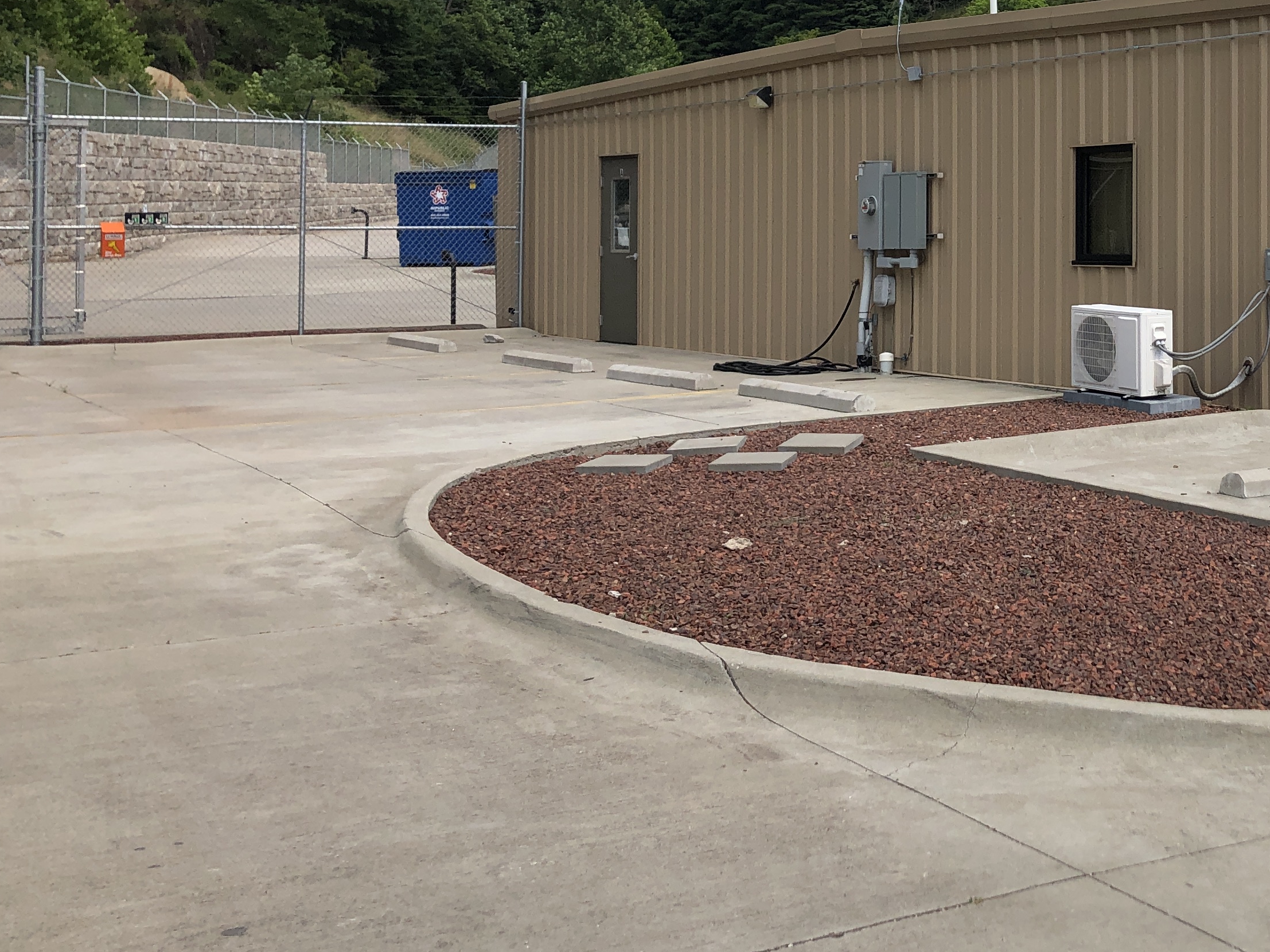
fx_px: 1871
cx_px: 1084
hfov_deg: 35.8
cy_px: 211
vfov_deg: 28.0
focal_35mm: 51
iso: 20
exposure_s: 1/1799
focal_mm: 3.99
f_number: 1.8
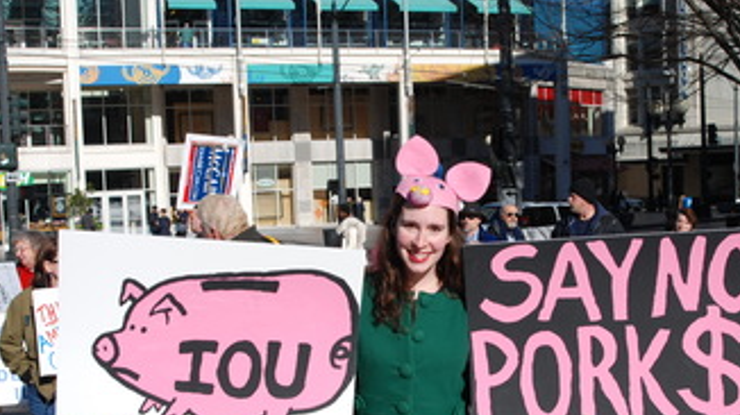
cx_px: 406
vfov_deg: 22.1
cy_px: 280
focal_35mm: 54
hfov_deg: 38.5
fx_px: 1059
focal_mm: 28
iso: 100
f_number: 8
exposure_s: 1/250
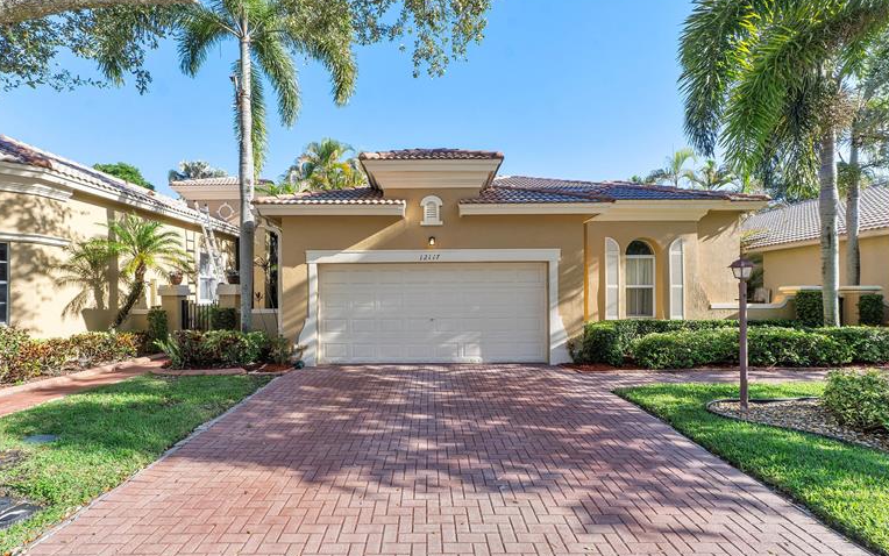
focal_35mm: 16
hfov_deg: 97.8
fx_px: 388
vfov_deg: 71.2
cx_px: 433
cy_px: 295
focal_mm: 10
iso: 100
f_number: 11
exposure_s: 1/60
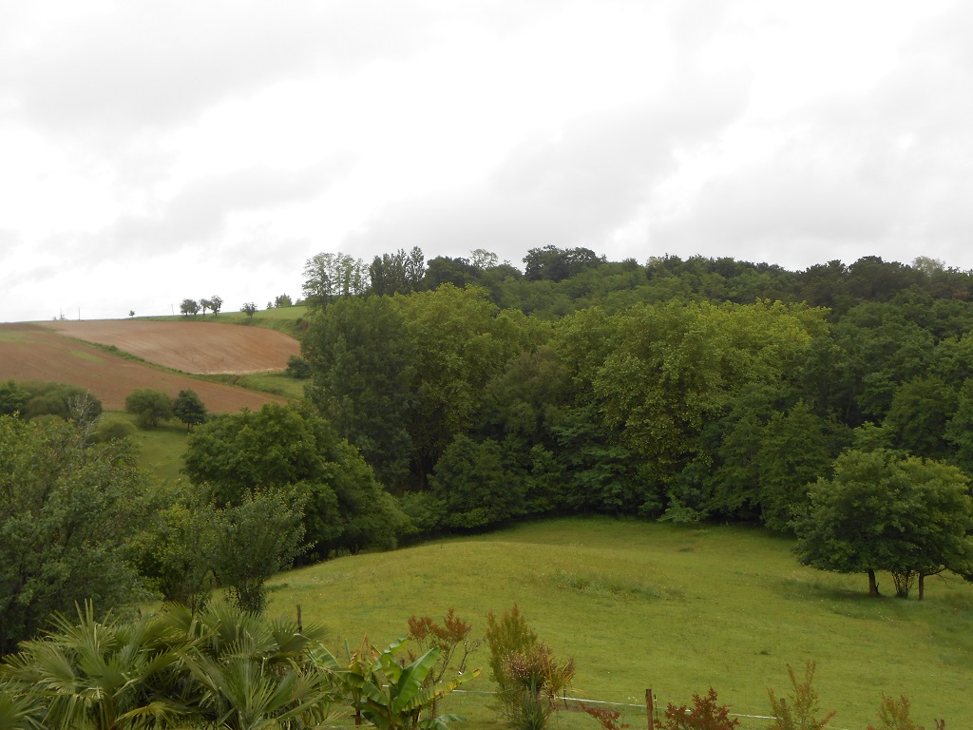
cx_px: 486
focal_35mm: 38
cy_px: 365
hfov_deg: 49.0
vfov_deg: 37.7
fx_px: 1068
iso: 80
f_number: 4.2
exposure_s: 1/100
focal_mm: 6.8
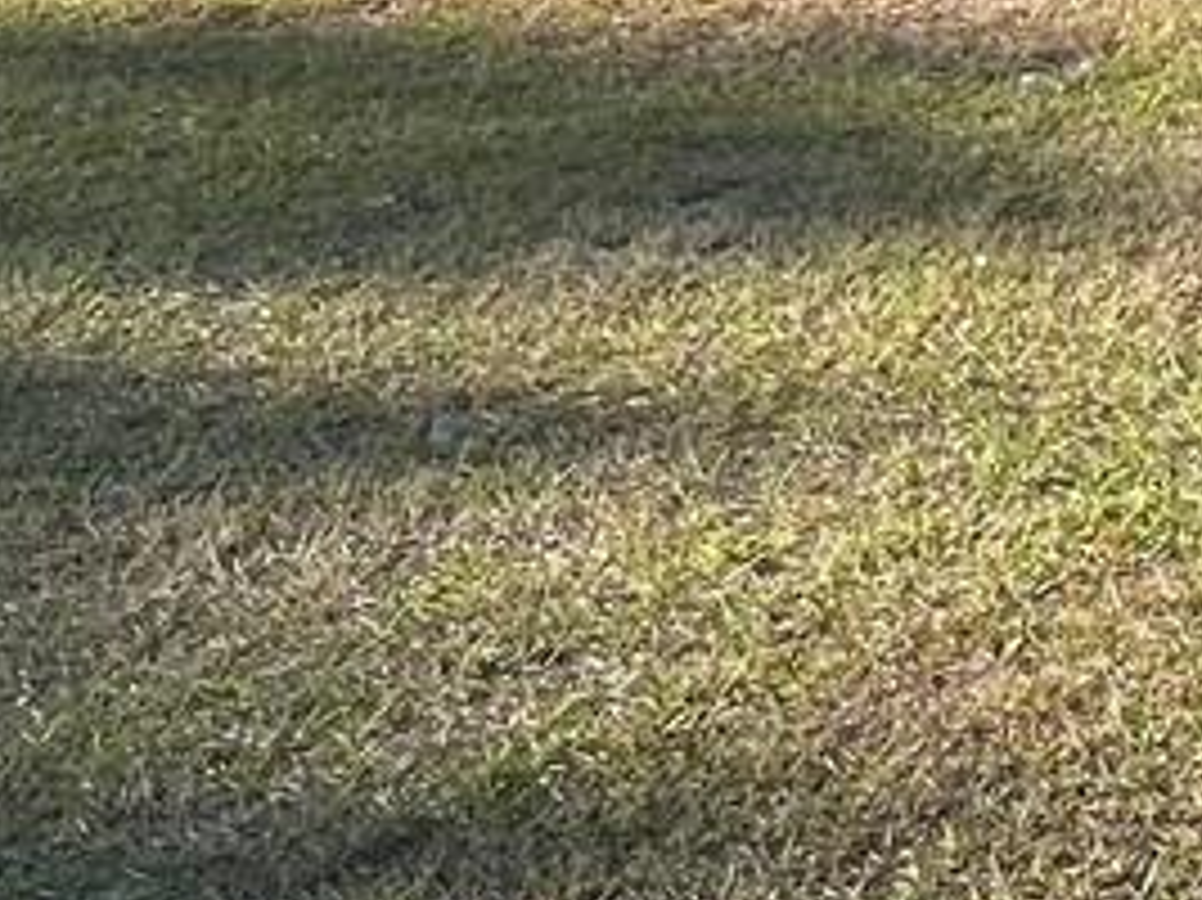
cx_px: 1783
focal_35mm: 78
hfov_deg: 21.3
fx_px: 2707
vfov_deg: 16.8
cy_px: -513
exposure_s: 1/412
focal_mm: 1.57
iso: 32
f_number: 1.8
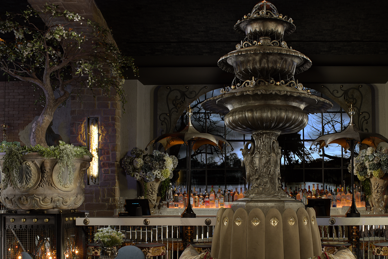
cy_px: 190
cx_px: 267
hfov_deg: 40.4
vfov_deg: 27.8
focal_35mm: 48
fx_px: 518
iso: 100
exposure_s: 1/20
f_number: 22
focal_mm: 28
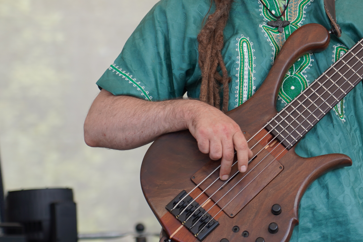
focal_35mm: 246
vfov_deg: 5.6
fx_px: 2480
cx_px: 248
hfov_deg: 8.4
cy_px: 3
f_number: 4
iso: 100
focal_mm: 105
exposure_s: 1/250
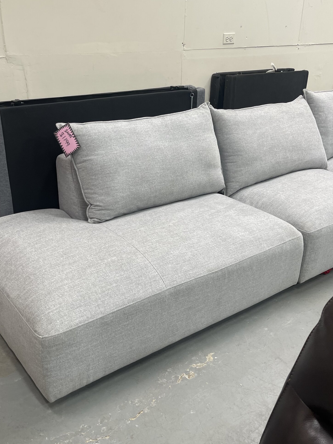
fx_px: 423
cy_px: 232
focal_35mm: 33
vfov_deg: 55.3
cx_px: 154
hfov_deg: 42.9
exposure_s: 1/60
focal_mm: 5.1
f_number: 1.6
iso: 64
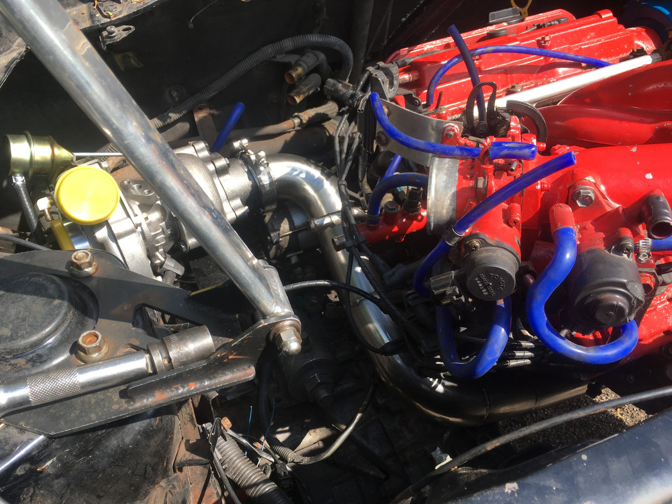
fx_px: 563
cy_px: 252
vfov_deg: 48.2
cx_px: 336
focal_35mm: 29
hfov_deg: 61.7
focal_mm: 4.15
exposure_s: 1/545
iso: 25
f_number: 2.2
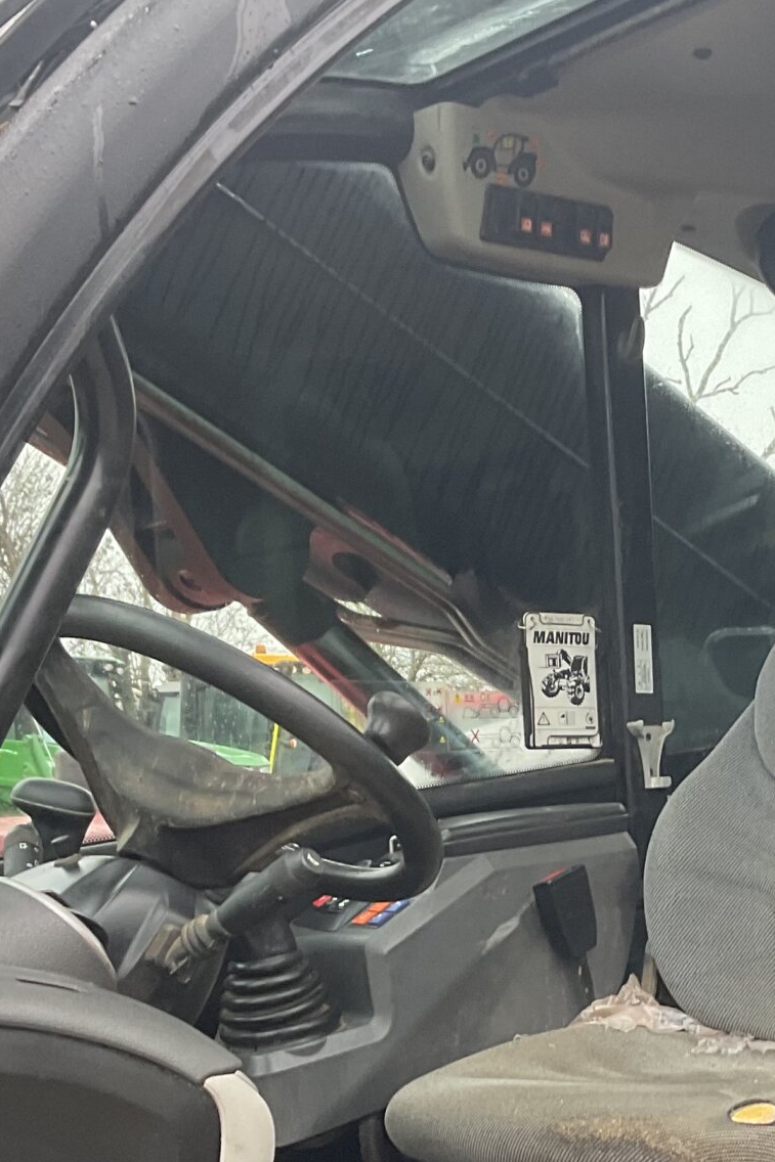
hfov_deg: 19.5
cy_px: 869
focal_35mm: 68
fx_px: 2196
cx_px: 750
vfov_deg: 29.2
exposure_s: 1/60
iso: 40
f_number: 1.8
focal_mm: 3
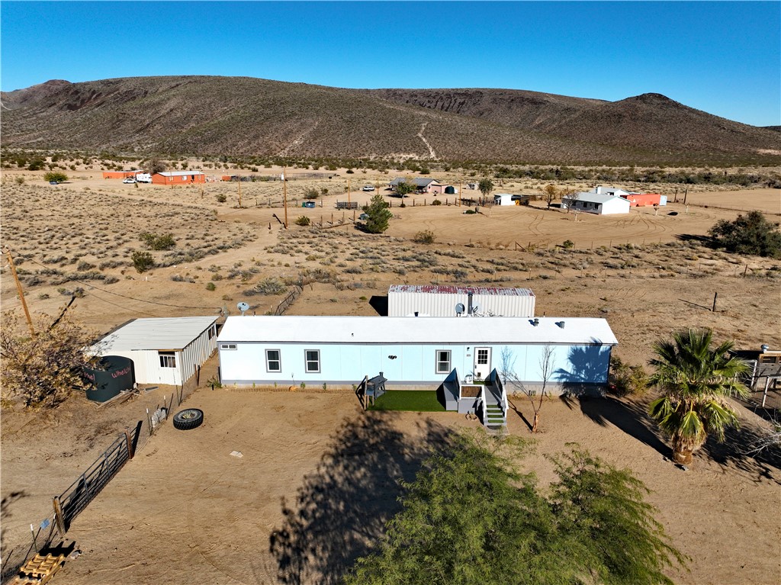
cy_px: 292
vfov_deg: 56.8
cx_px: 390
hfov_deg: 71.6
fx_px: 541
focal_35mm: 24
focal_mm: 12.29
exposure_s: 1/2500
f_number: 2.8
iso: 110
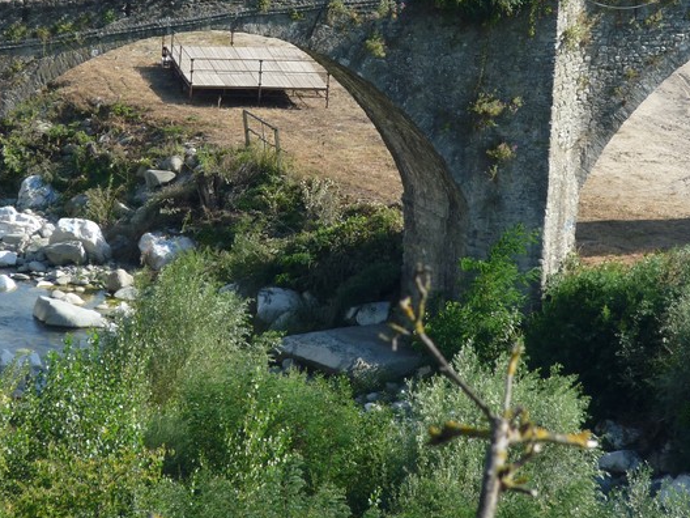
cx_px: 413
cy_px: 165
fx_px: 9369
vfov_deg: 3.2
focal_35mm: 470
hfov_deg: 4.2
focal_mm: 55.1
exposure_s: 1/250
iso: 100
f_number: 5
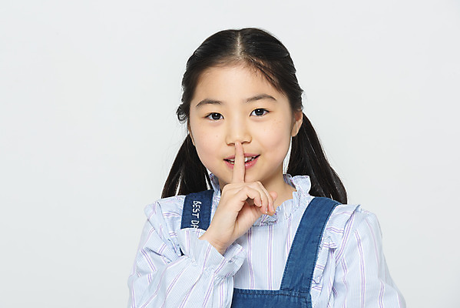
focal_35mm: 200
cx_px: 230
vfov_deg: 6.9
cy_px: 154
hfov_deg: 10.3
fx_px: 2557
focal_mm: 200
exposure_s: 1/125
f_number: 14
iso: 100
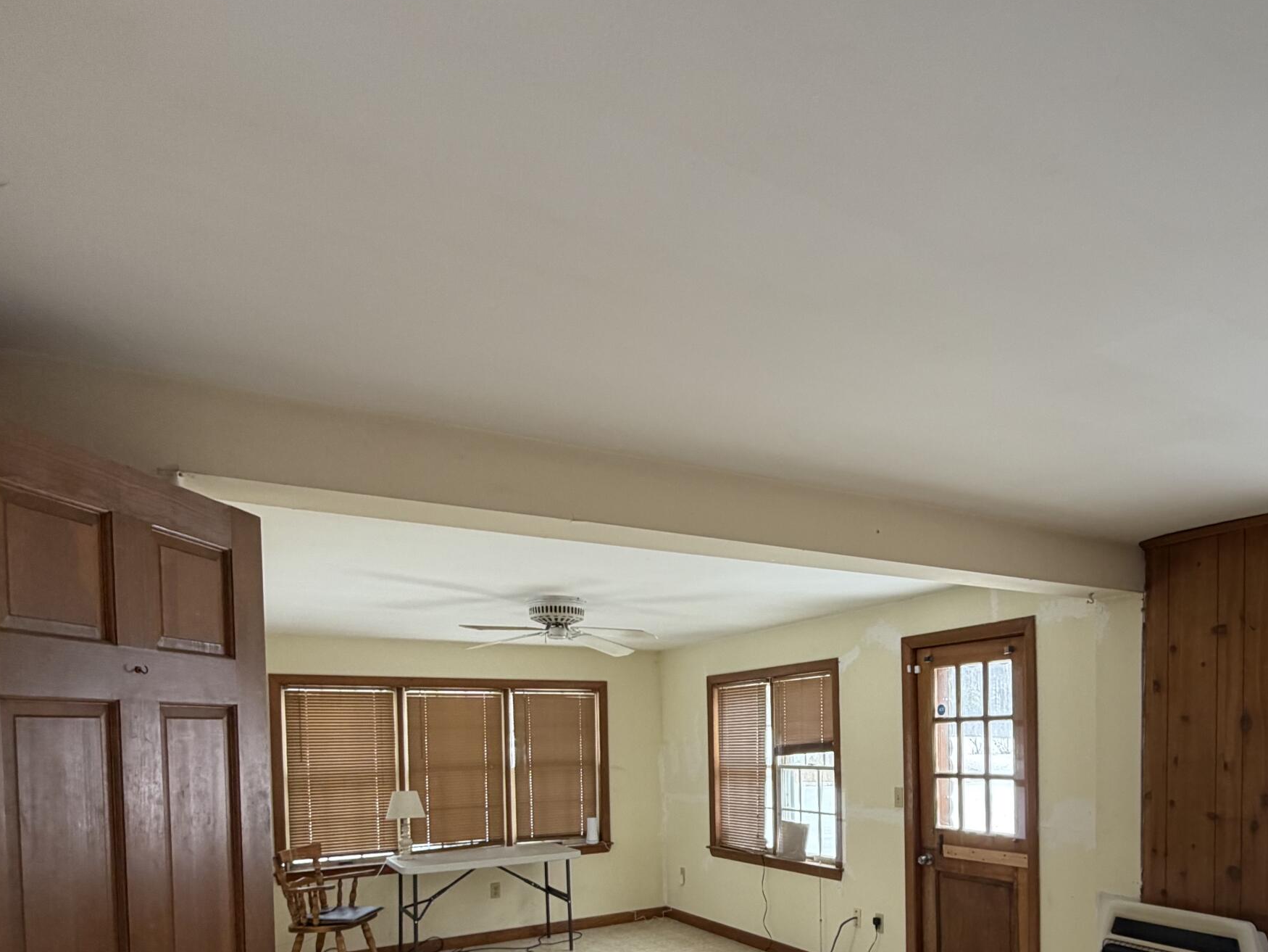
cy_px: 758
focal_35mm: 24
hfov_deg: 70.4
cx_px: 793
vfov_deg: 53.2
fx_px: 879
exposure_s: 1/121
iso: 125
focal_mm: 2.22
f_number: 2.2
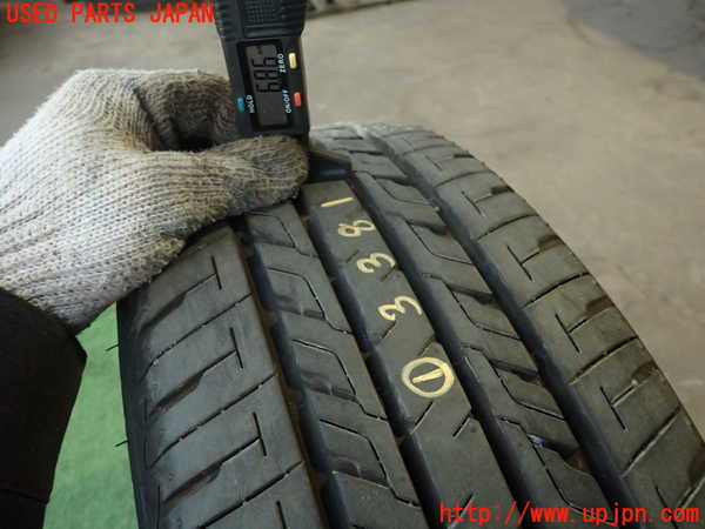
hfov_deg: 69.4
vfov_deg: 54.9
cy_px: 264
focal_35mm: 25
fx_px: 509
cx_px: 352
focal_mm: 4.5
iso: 320
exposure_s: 1/30
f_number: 2
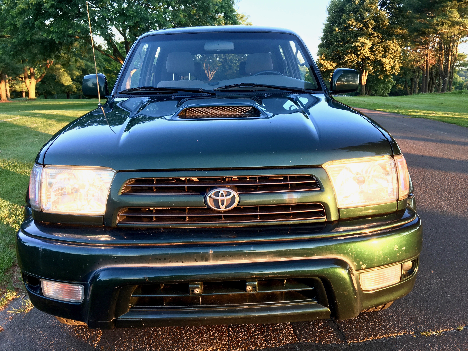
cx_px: 234
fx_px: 392
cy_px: 176
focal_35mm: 29
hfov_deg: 61.7
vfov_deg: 48.2
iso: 25
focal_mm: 4.15
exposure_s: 1/40
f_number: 2.2
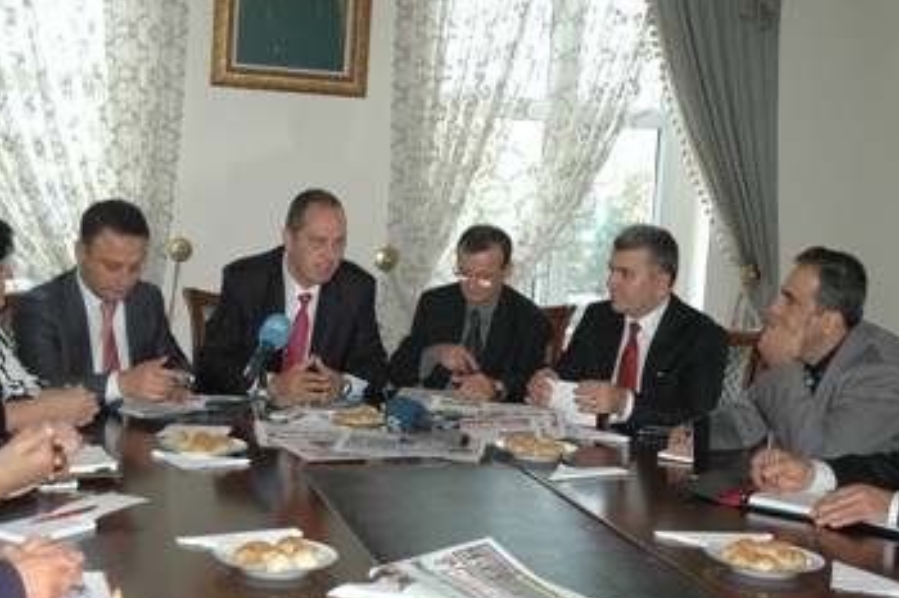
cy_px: 359
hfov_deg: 35.8
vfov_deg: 24.3
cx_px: 370
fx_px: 1389
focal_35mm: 56
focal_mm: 29
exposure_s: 1/60
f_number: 4
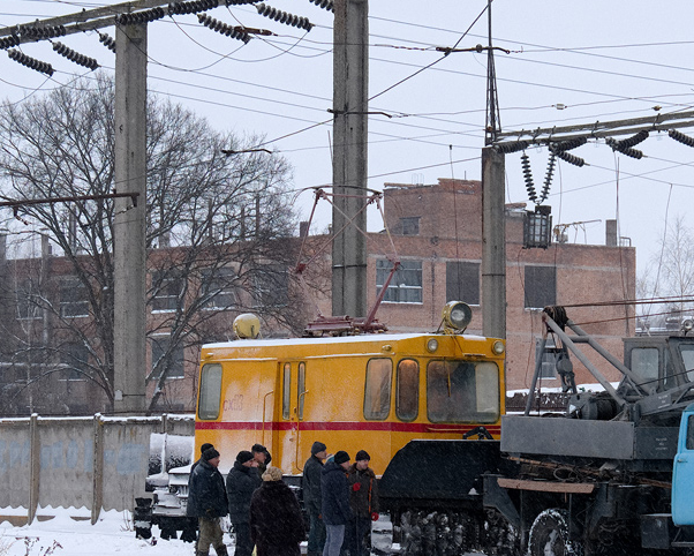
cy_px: 389
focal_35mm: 116
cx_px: 556
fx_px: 2383
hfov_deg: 16.4
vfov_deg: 13.3
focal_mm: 41.3
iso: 640
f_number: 4.5
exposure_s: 1/60
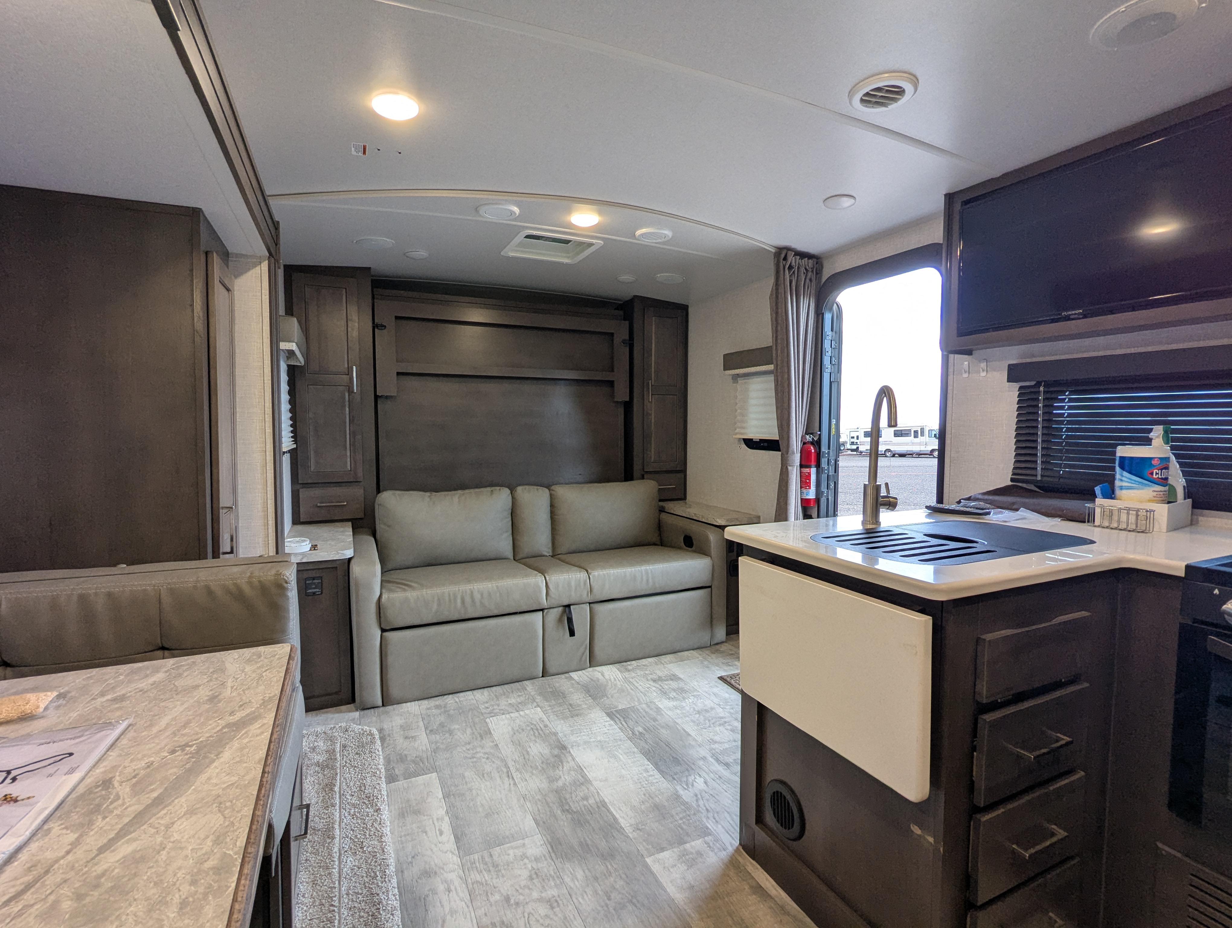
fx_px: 570
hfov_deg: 94.4
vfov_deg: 78.2
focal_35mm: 16
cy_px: 464
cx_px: 616
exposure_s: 1/64.5
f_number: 2.2
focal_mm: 2.35
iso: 72
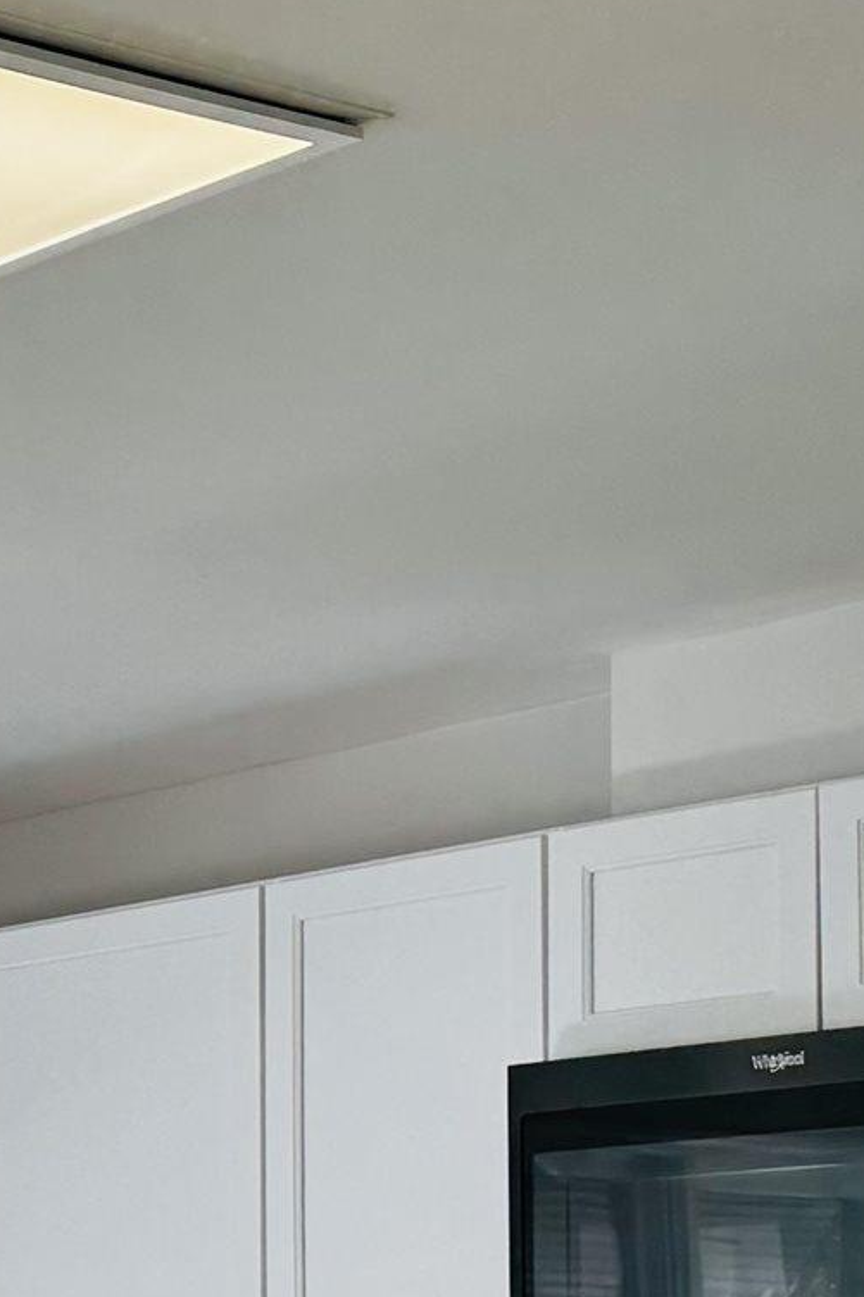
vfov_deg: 19.3
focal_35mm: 102
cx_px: -823
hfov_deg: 12.0
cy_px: 1387
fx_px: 3673
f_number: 1.78
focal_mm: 6.76
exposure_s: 1/200
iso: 64
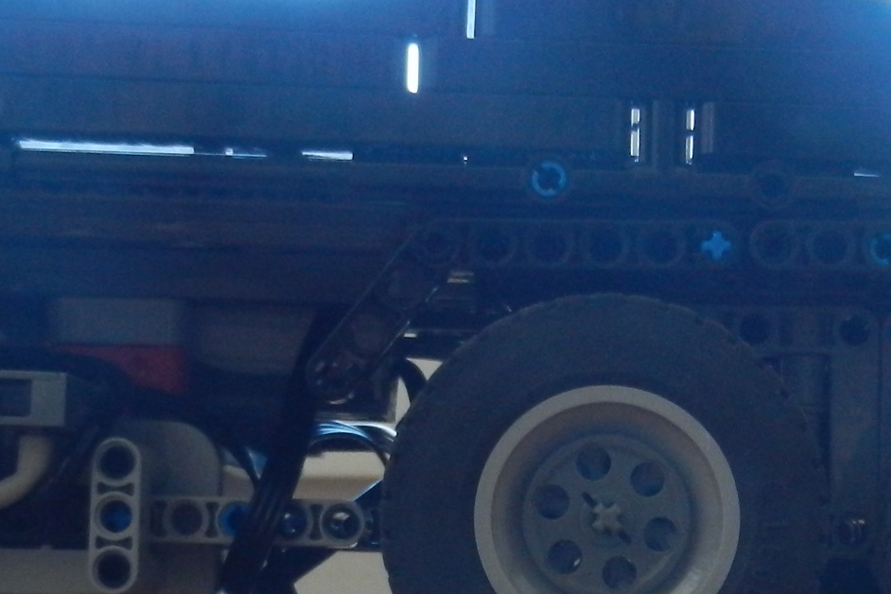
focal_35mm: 83
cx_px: 709
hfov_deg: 24.1
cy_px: 526
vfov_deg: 16.3
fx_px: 2054
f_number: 3.6
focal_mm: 5.1
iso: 360
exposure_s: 1/30
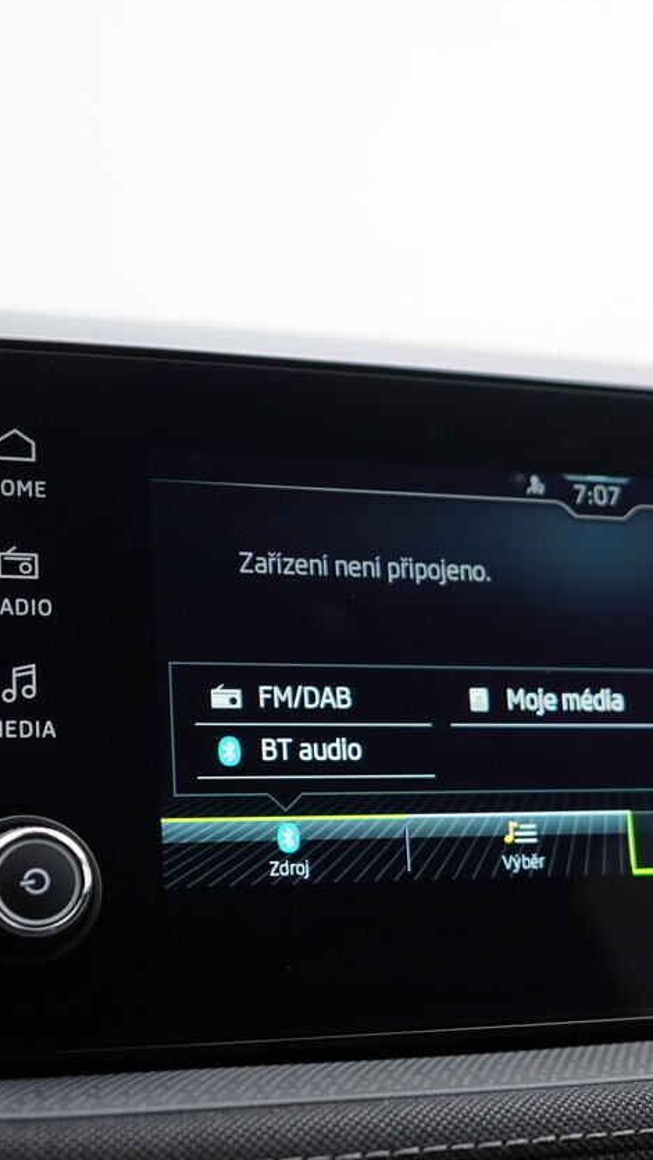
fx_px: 2000
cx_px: 590
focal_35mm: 65
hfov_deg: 18.2
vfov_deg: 32.3
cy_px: 638
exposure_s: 1/50
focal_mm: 24
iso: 125
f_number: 3.2
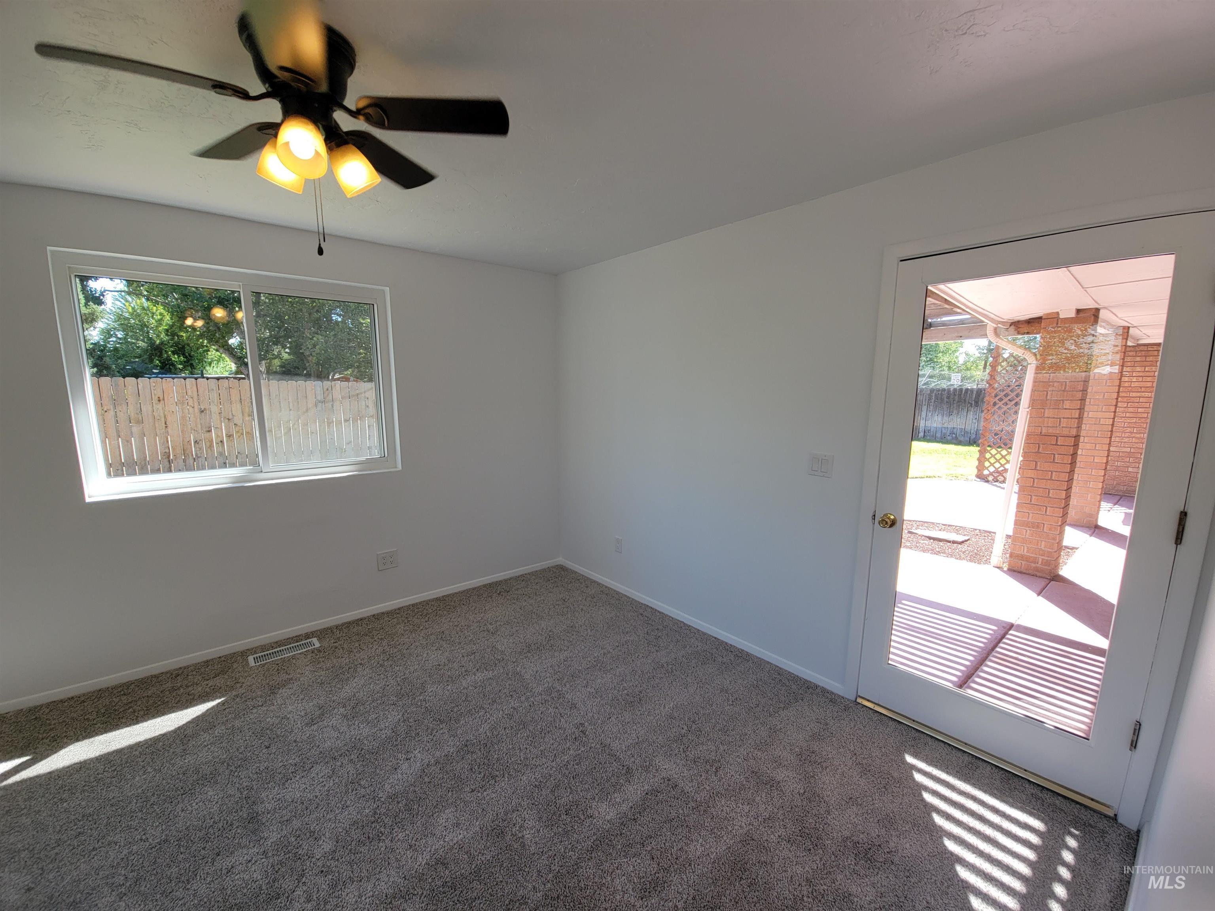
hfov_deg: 106.2
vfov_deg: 89.9
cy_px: 456
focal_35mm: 13
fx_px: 456
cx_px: 608
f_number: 2.2
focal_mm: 2.2
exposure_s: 1/148
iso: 50
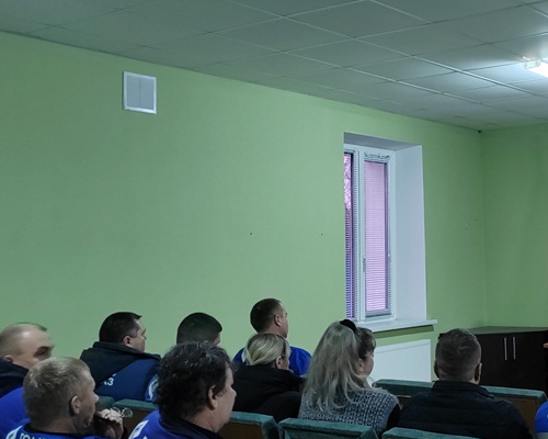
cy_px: 196
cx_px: 472
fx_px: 876
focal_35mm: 54
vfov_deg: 28.1
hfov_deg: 33.3
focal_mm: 5.52
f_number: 1.9
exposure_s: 1/33
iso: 1000
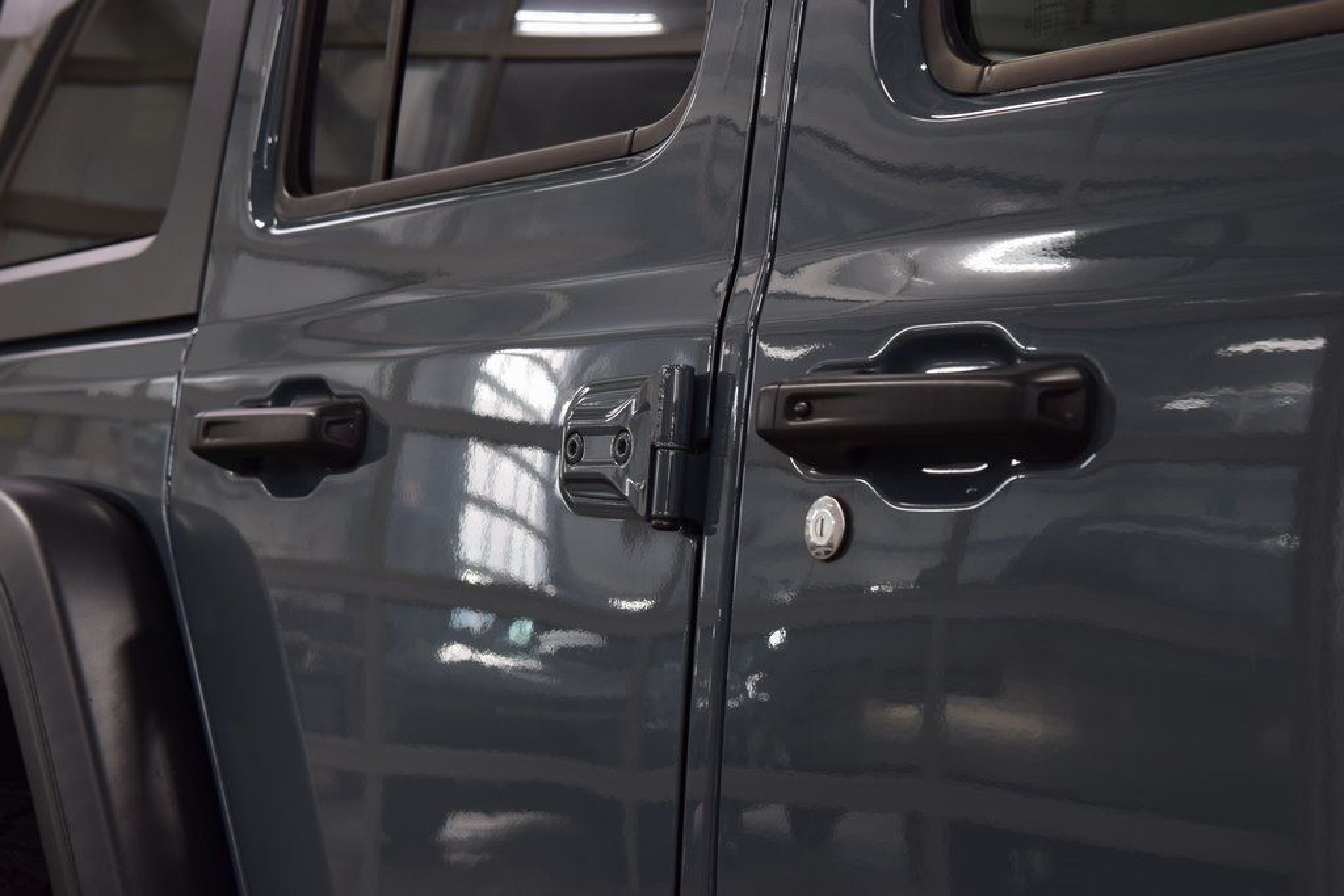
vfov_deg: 18.2
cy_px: 448
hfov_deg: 27.0
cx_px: 672
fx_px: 2800
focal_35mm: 75
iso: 400
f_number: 6.3
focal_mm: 50
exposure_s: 1/20
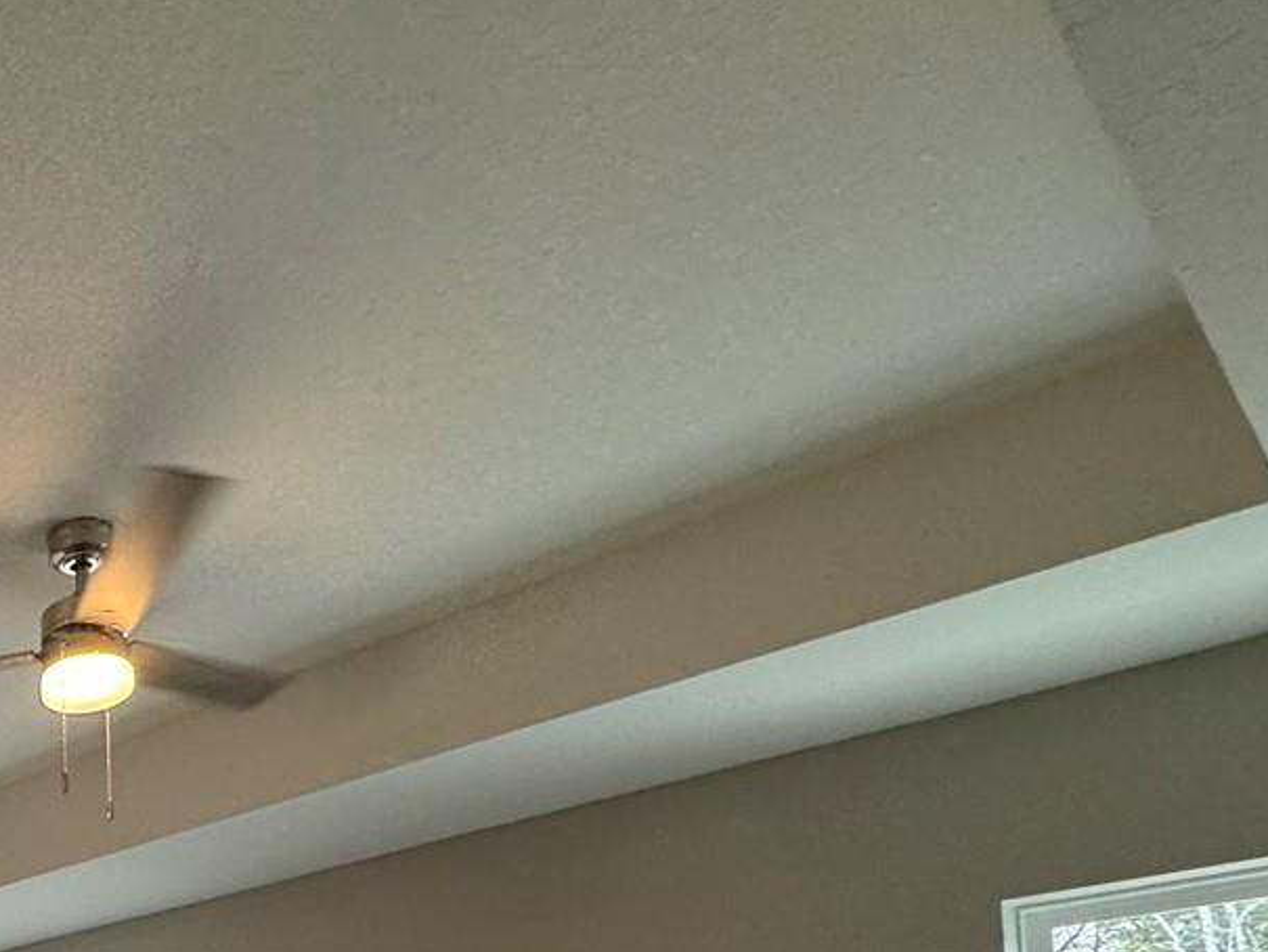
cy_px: 1178
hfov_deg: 37.3
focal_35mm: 37
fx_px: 1356
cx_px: -270
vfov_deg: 31.5
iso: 200
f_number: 2.2
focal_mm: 2.22
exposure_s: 1/120
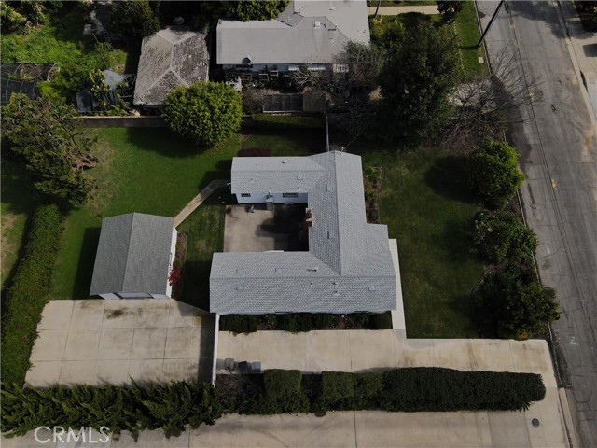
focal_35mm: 24
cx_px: 298
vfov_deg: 56.8
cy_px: 224
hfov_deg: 71.6
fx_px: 414
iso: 100
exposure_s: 1/160
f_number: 2.8
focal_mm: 4.5
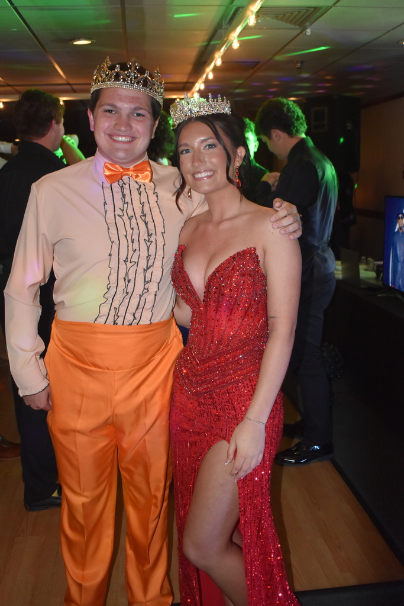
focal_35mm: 36
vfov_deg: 53.1
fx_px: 606
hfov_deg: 36.9
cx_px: 202
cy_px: 303
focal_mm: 24
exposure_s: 1/60
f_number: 4
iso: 1600
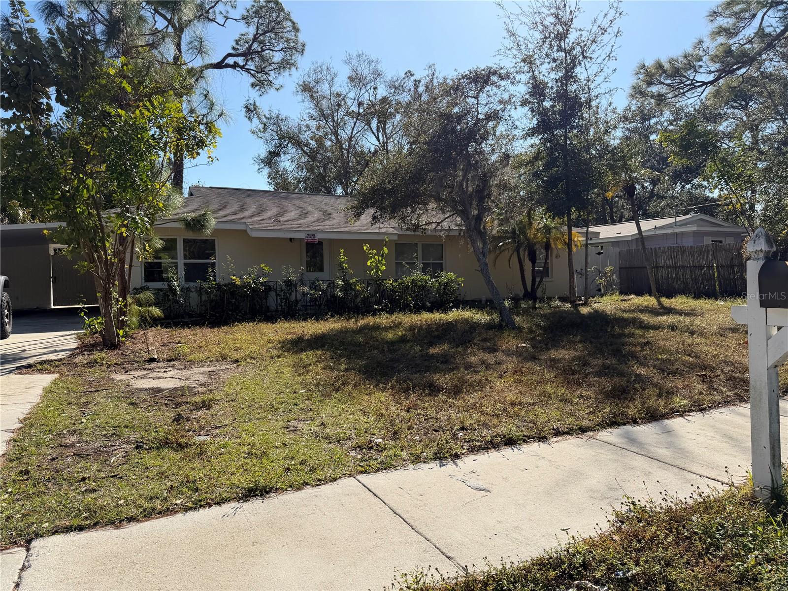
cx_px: 394
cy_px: 296
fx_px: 546
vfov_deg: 56.8
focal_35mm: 24
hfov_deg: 71.6
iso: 80
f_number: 1.78
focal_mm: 6.76
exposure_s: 1/4405
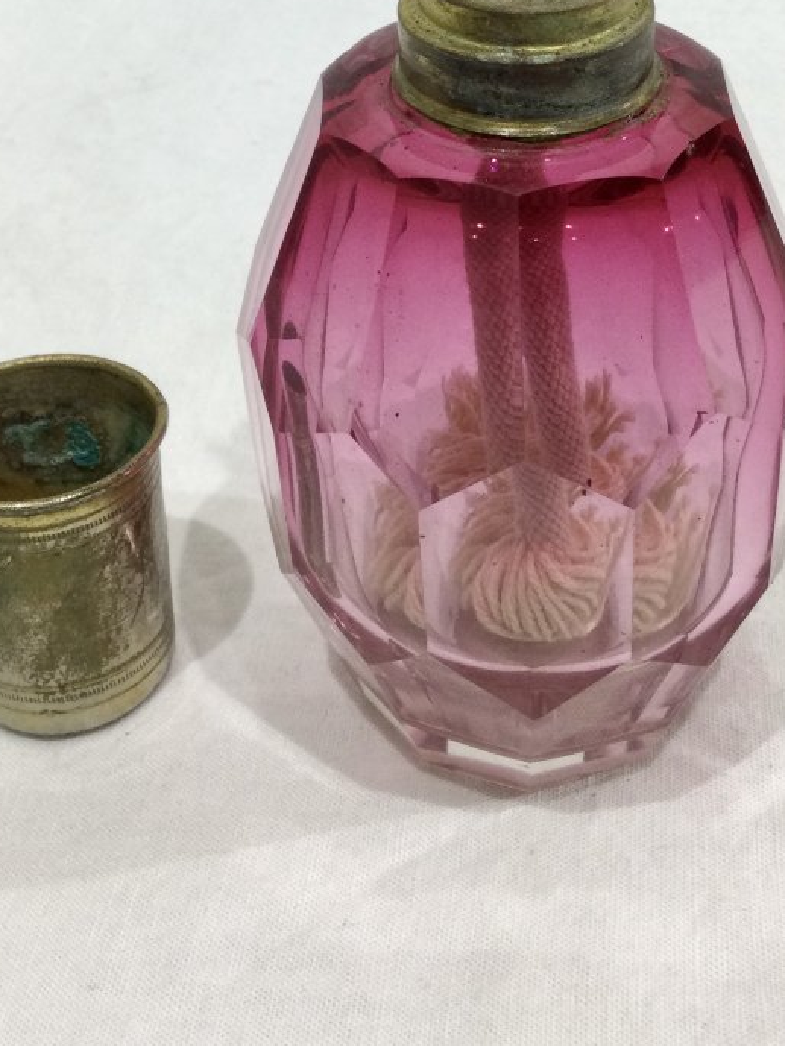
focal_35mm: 54
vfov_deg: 34.1
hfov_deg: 27.0
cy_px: 159
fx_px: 1632
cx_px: 418
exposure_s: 1/33
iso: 25
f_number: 2.4
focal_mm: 3.3
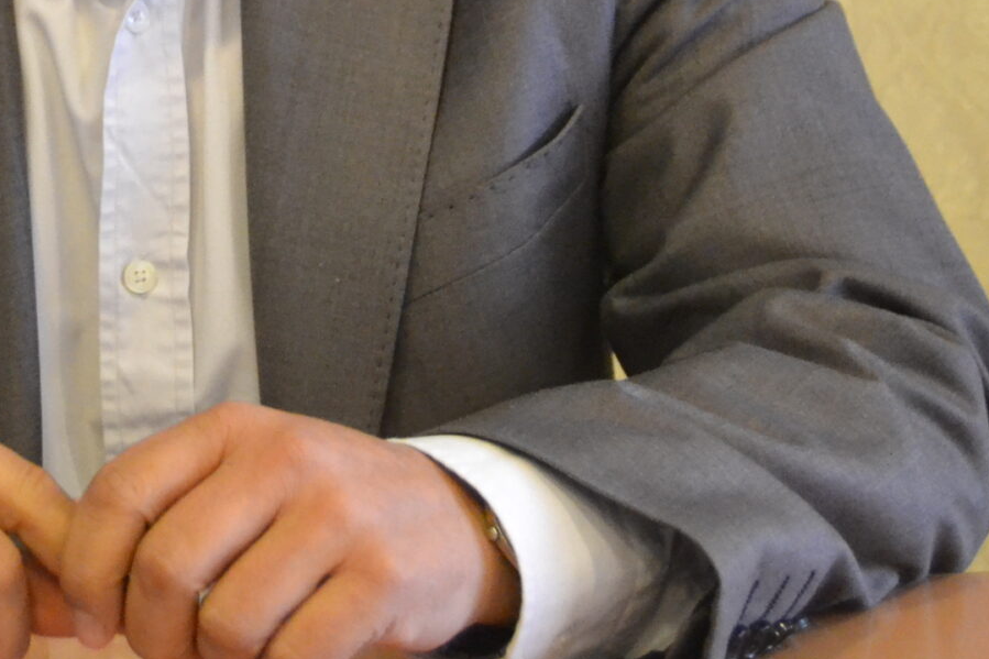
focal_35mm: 132
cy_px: -183
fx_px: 3637
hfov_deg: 15.3
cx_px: 79
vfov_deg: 10.2
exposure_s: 1/100
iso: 3200
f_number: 4.2
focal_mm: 31
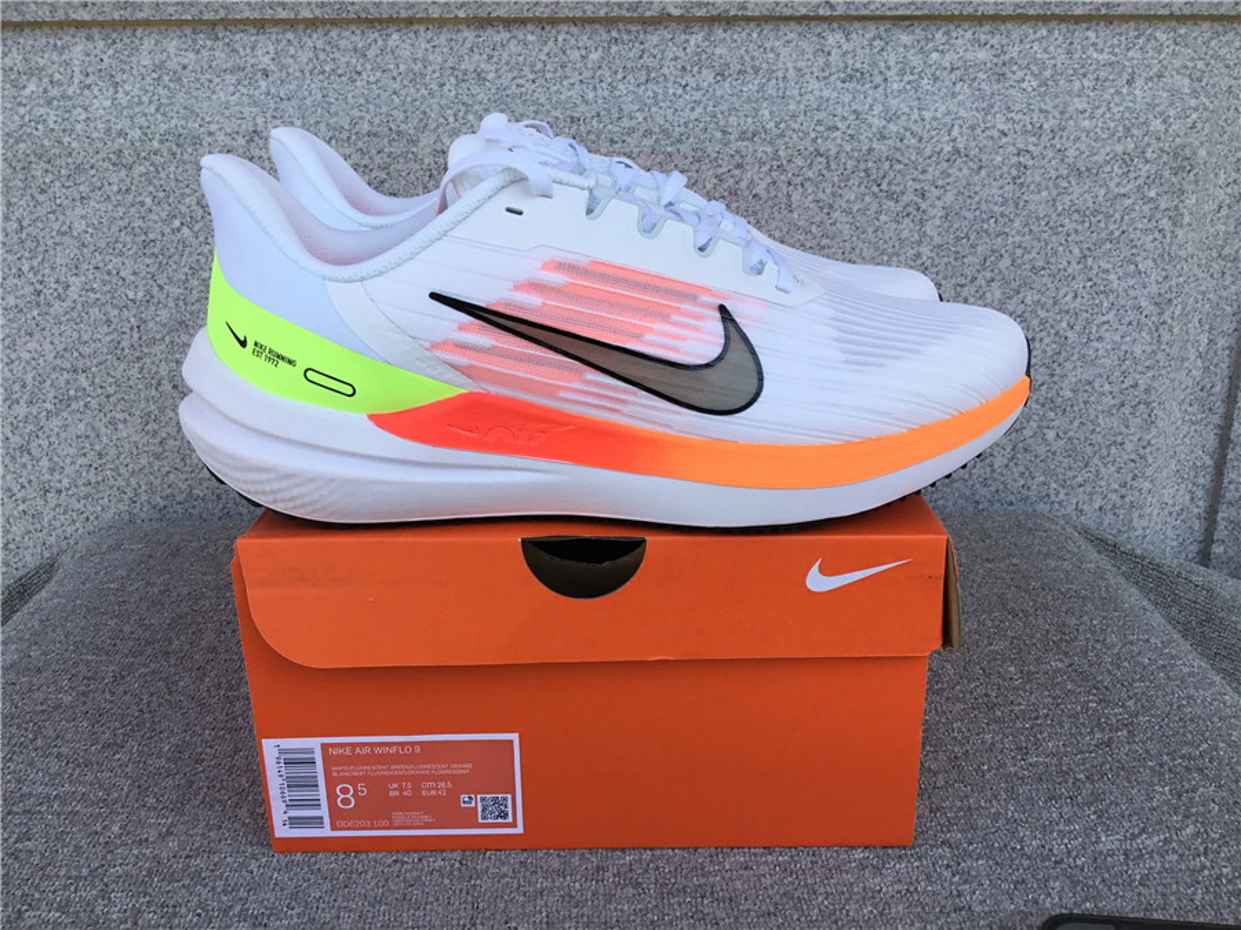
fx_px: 1111
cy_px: 465
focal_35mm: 31
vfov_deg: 45.4
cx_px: 620
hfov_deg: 58.4
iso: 25
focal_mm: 3.3
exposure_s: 1/341
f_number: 2.4
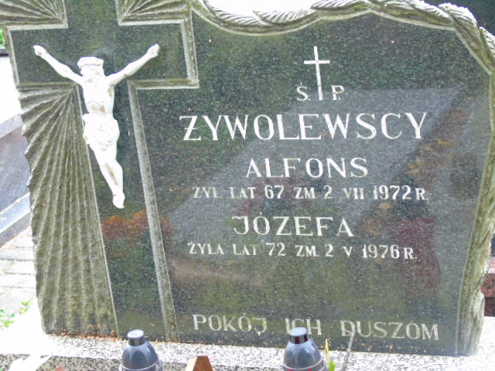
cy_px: 186
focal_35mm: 94
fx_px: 1344
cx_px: 248
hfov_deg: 20.9
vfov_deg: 15.7
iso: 500
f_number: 4.3
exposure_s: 1/20
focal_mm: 17
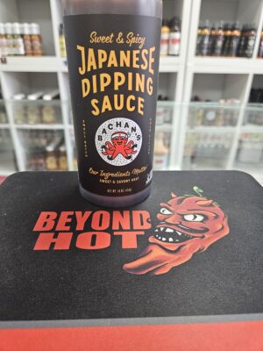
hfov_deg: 58.9
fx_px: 233
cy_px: 176
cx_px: 132
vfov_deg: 73.9
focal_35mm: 23
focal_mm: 5.4
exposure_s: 1/120
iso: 320
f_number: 1.8
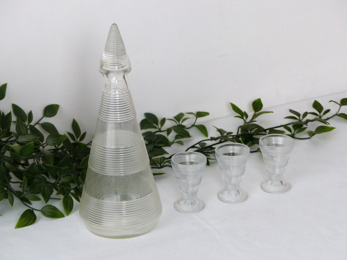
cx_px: 174
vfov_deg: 12.5
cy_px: 130
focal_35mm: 119
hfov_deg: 16.6
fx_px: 1193
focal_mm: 19.6
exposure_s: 1/60
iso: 250
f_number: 2.8
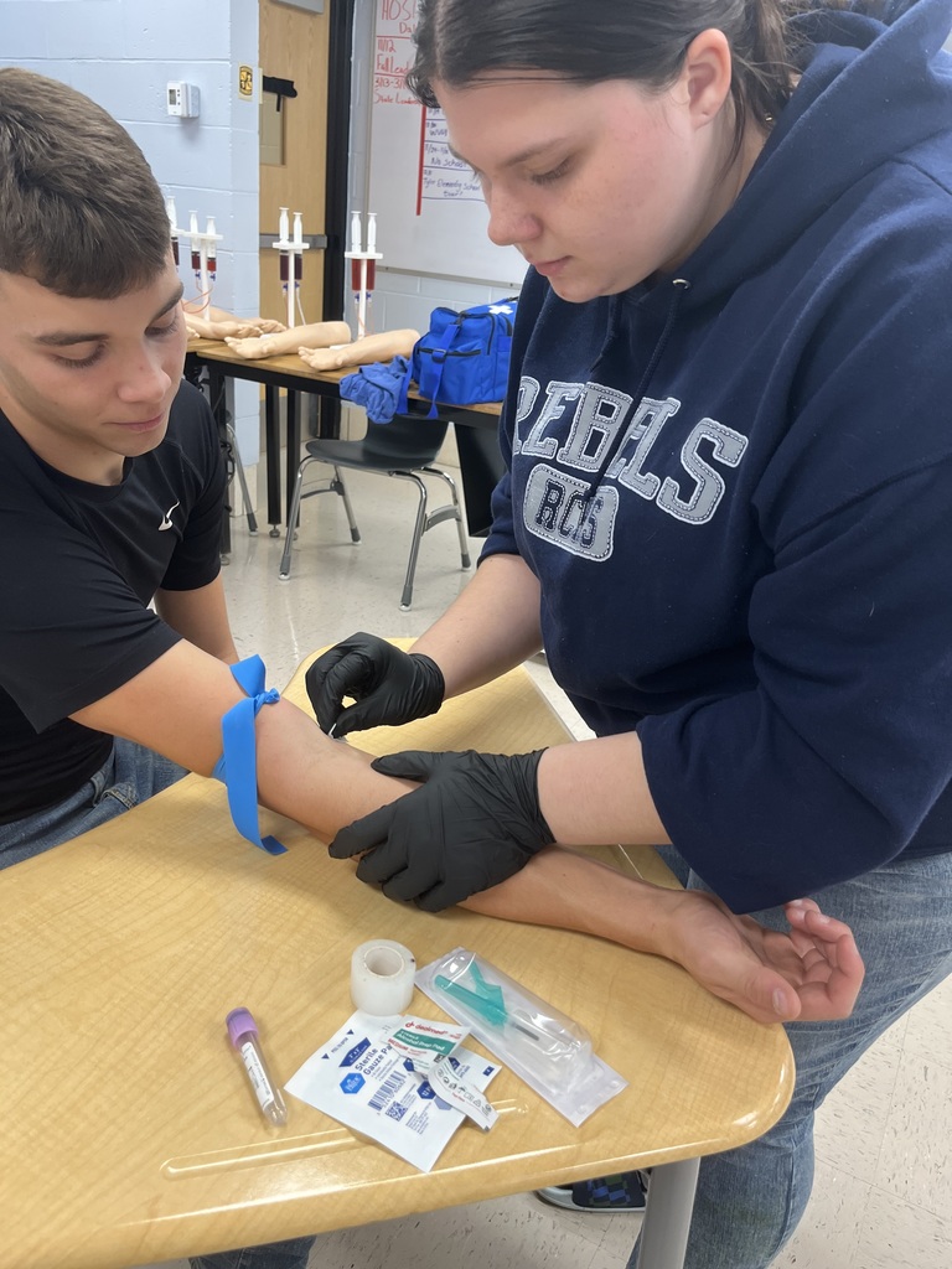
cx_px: 476
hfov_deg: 53.1
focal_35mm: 26
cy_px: 634
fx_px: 953
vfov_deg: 67.3
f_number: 1.6
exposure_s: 1/120
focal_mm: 5.1
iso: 125
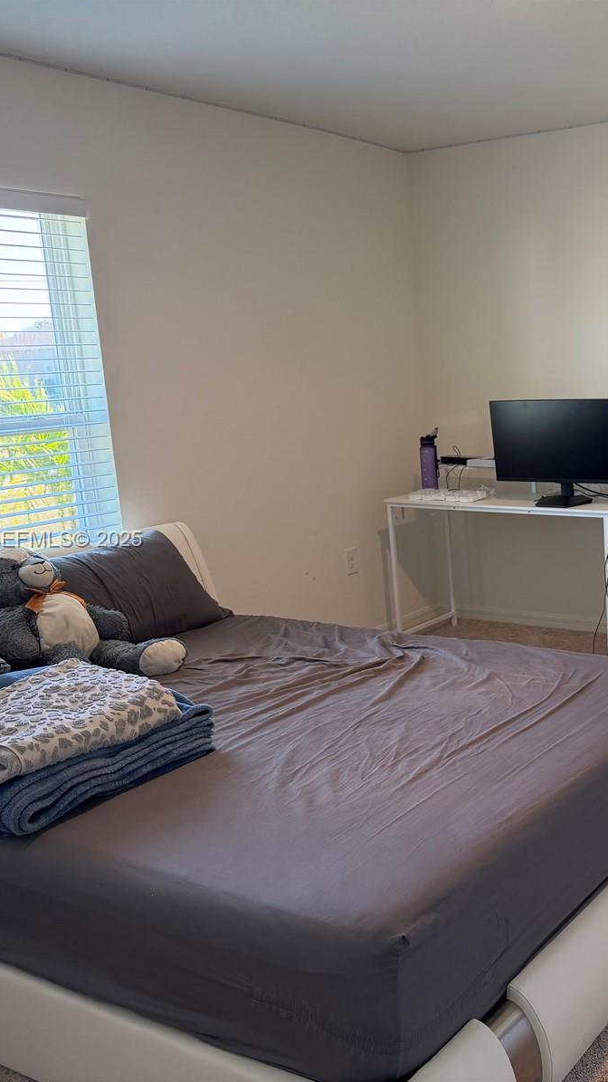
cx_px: 584
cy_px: 541
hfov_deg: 31.6
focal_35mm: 35
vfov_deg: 56.6
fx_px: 1003
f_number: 1.78
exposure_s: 1/120
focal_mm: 6.76
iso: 250
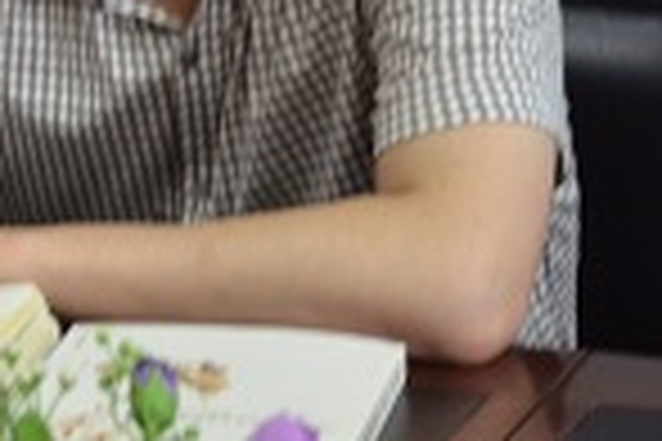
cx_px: -83
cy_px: -200
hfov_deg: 7.0
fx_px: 5351
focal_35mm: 291
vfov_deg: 4.7
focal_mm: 58
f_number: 5
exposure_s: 1/25
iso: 1600
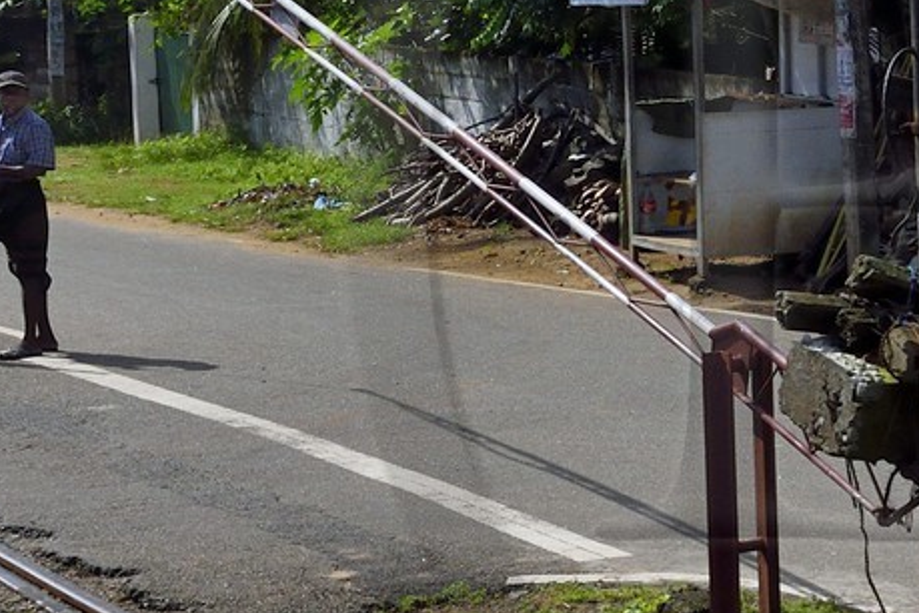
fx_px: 3114
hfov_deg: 16.0
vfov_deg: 11.2
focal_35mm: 122
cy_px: 212
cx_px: 1163
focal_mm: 35
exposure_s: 1/1250
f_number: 16
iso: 1600
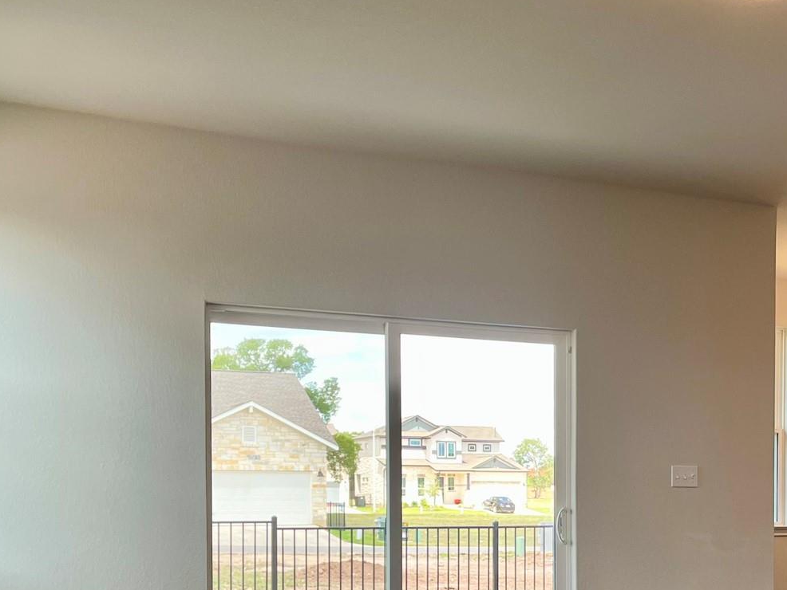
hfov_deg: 34.6
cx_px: 617
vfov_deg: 26.3
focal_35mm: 54
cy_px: 518
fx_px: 1228
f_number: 1.6
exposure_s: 1/140
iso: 32
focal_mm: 5.1
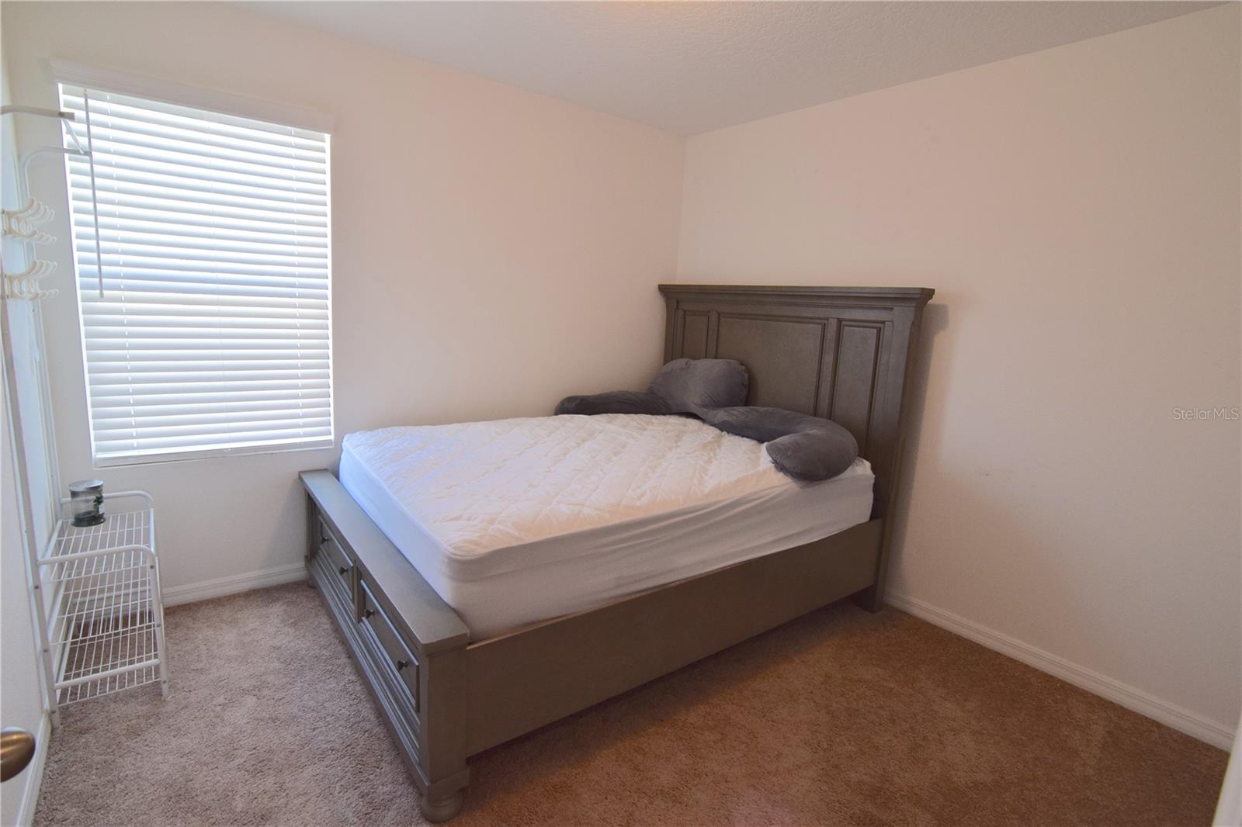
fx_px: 569
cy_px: 414
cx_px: 621
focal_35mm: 16
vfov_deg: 72.0
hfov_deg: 95.0
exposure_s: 1/60
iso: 720
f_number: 8
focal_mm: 11
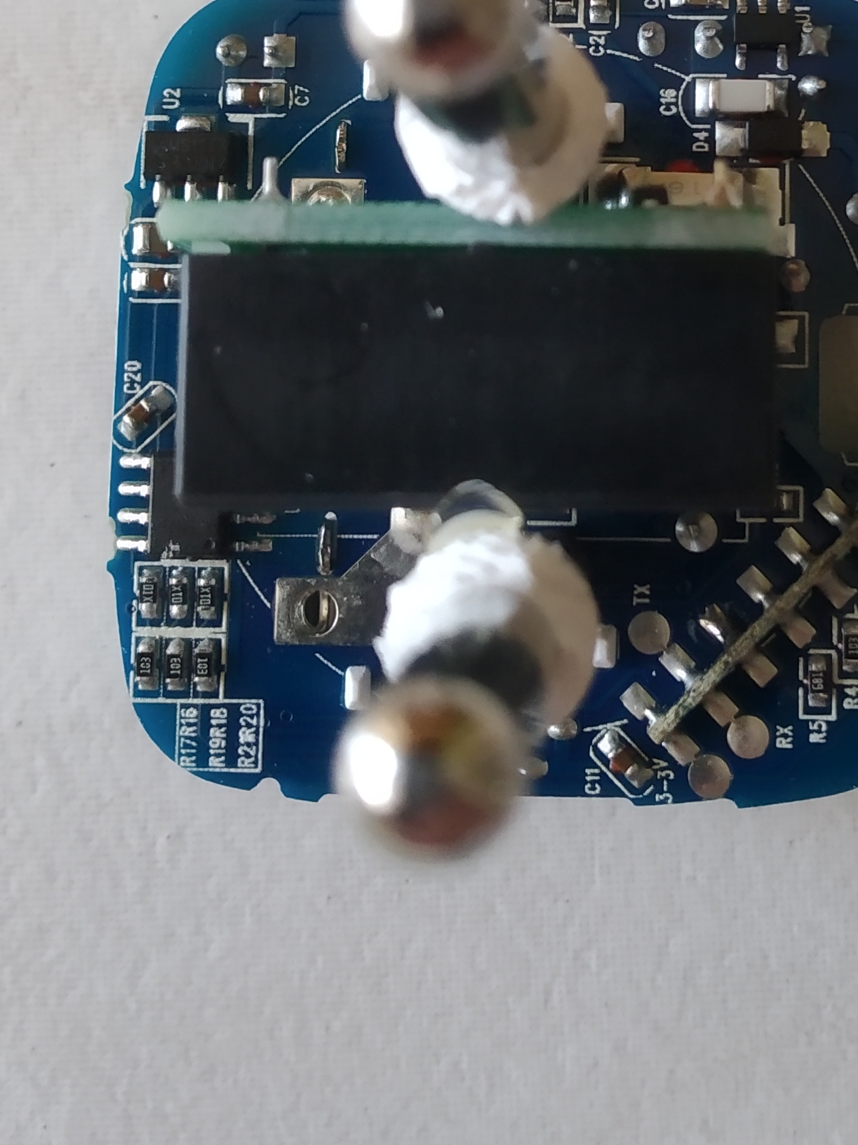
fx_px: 1785
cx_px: 665
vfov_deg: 34.3
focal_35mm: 54
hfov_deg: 26.6
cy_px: 200
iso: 320
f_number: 2.2
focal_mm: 3.82
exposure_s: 1/33
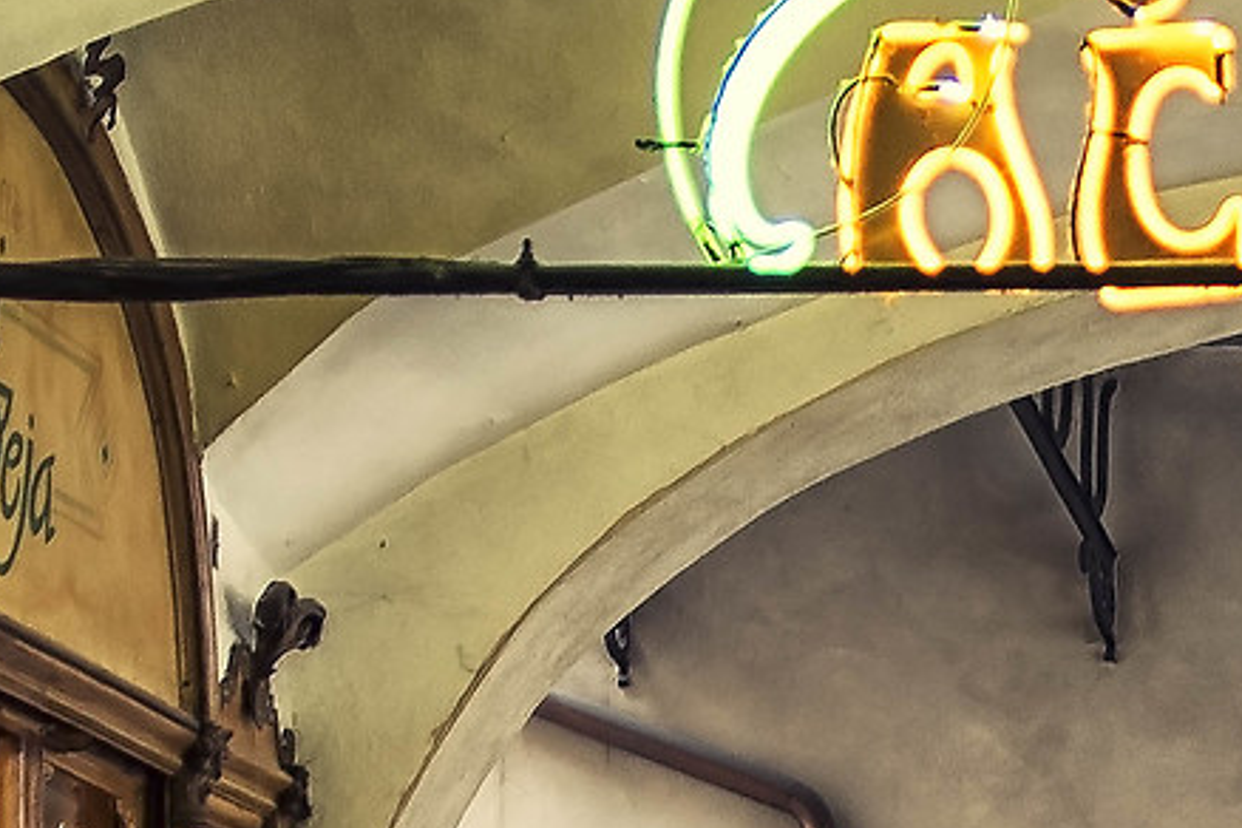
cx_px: 1775
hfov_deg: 10.4
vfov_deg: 7.1
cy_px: 1117
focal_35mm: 192
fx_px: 6623
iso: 320
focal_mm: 35
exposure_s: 1/80
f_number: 2.5
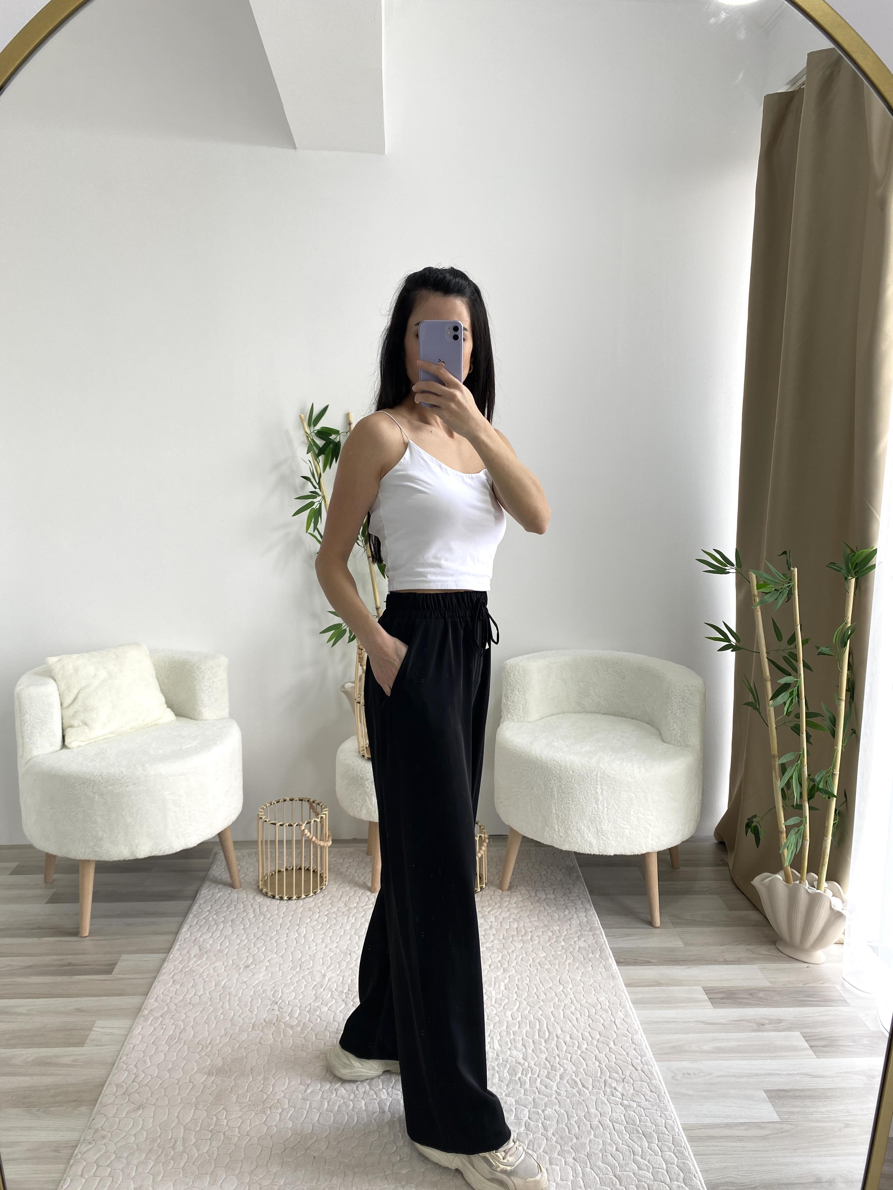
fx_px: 894
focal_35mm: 26
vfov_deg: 67.3
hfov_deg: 53.1
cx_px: 446
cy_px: 595
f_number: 1.8
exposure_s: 1/125
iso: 32
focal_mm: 4.25
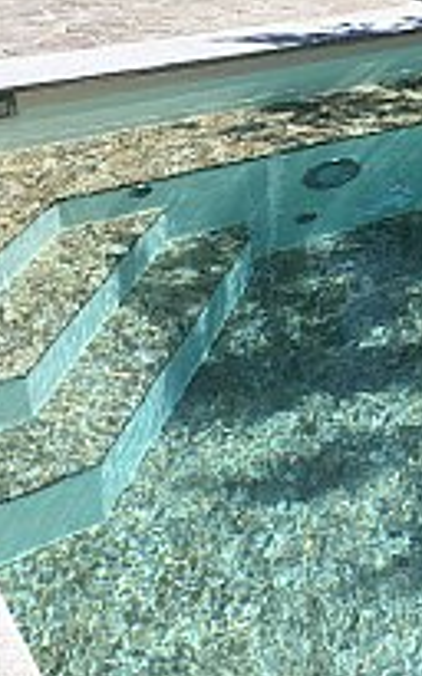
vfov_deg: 32.4
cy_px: 265
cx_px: 363
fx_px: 1160
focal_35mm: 63
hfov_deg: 20.3
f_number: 2.2
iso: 25
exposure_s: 1/2137
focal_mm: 4.15
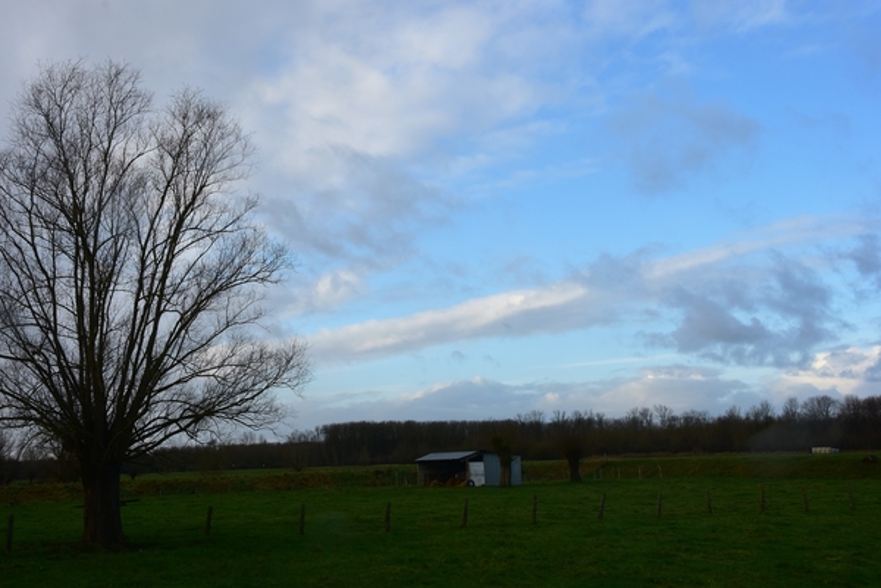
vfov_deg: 31.9
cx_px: 440
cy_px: 294
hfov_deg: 46.4
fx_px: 1028
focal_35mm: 42
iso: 200
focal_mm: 28
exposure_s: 1/125
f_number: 11
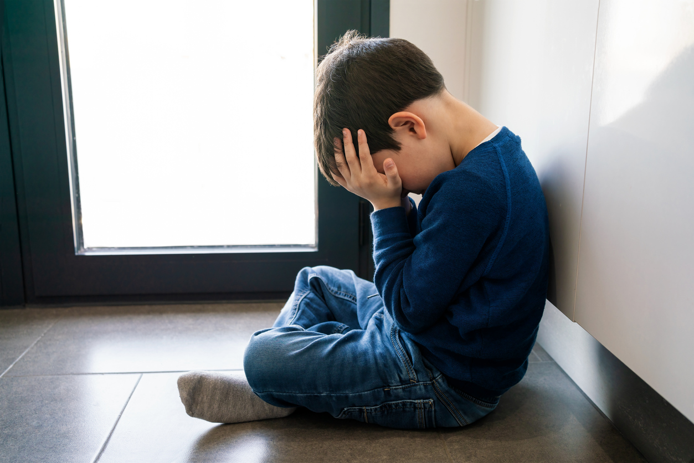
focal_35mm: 35
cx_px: 347
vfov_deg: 37.9
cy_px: 232
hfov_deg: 54.4
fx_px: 675
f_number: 4.5
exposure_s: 1/60
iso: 400
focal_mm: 35
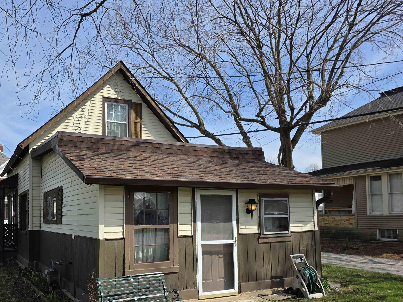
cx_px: 152
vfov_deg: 44.9
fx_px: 361
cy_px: 195
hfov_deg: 57.7
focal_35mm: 31
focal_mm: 6.3
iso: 80
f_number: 1.7
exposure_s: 1/5447
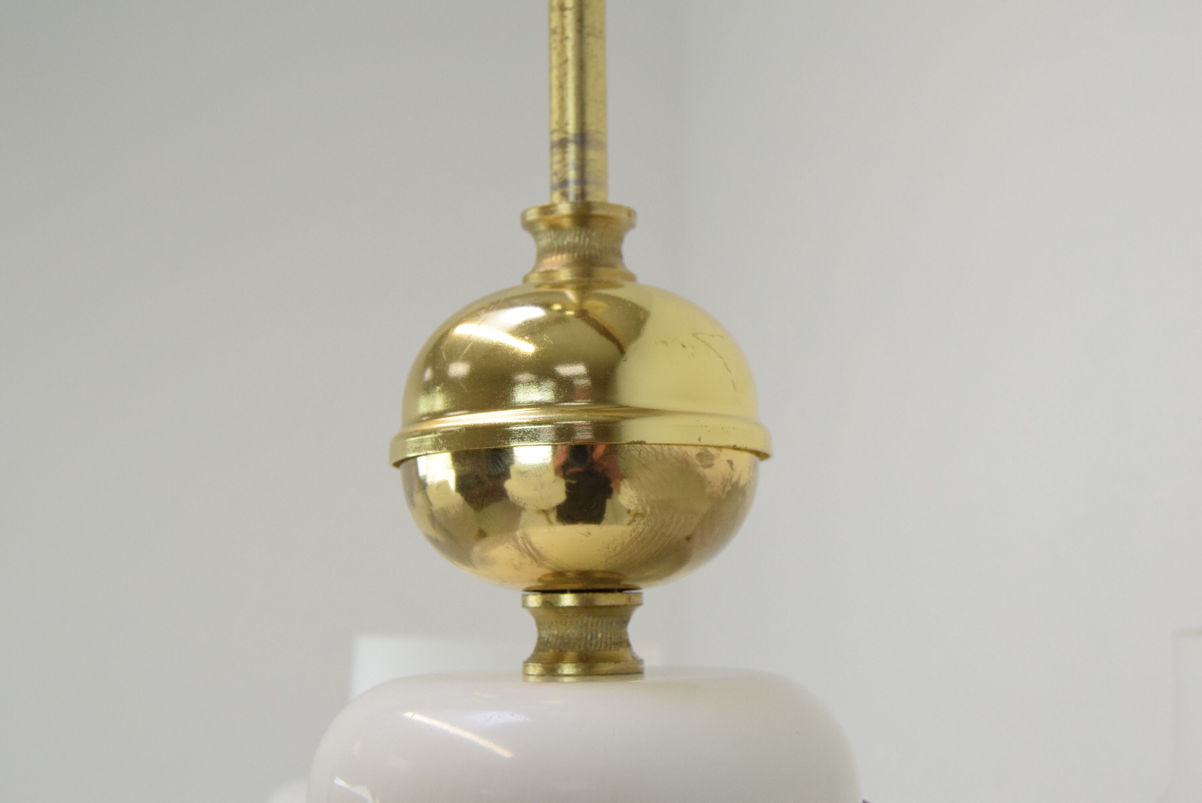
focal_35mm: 48
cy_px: 402
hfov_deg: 41.1
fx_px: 1604
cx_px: 601
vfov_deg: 28.1
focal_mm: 32
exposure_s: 1/320
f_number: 9
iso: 1600
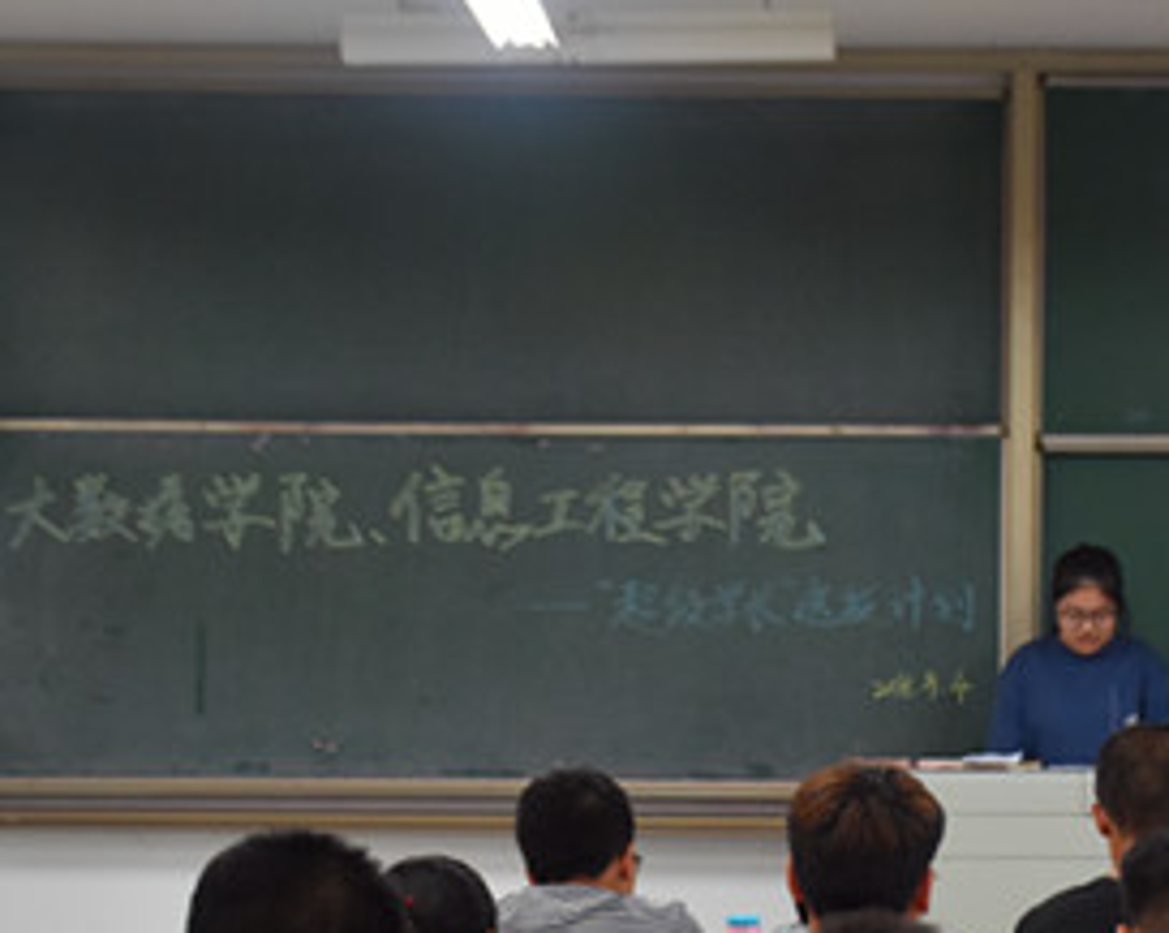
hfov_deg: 18.0
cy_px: 701
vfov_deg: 14.5
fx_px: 3663
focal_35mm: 106
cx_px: 860
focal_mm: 32
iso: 1000
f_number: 4
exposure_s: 1/60
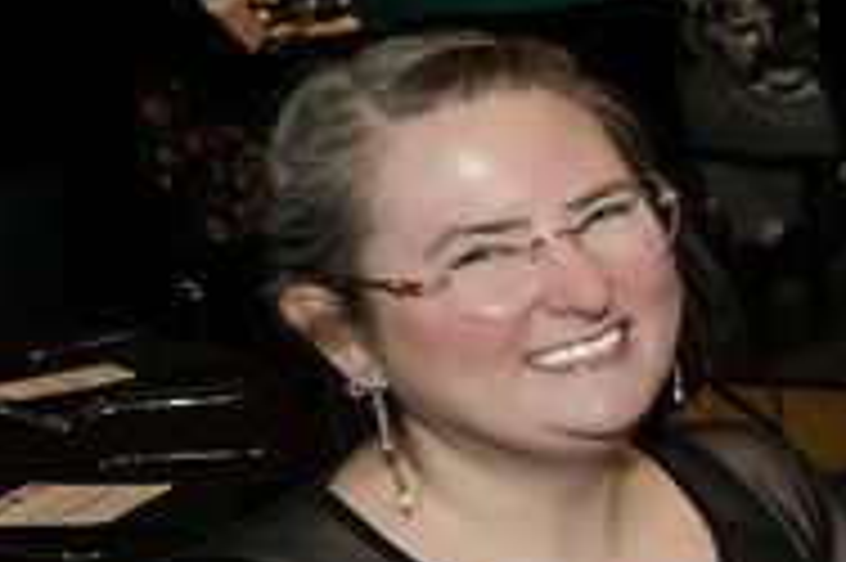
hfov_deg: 13.4
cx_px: 2079
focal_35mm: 109
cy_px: 294
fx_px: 2559
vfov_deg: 12.5
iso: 800
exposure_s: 1/200
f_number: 4.5
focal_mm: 20
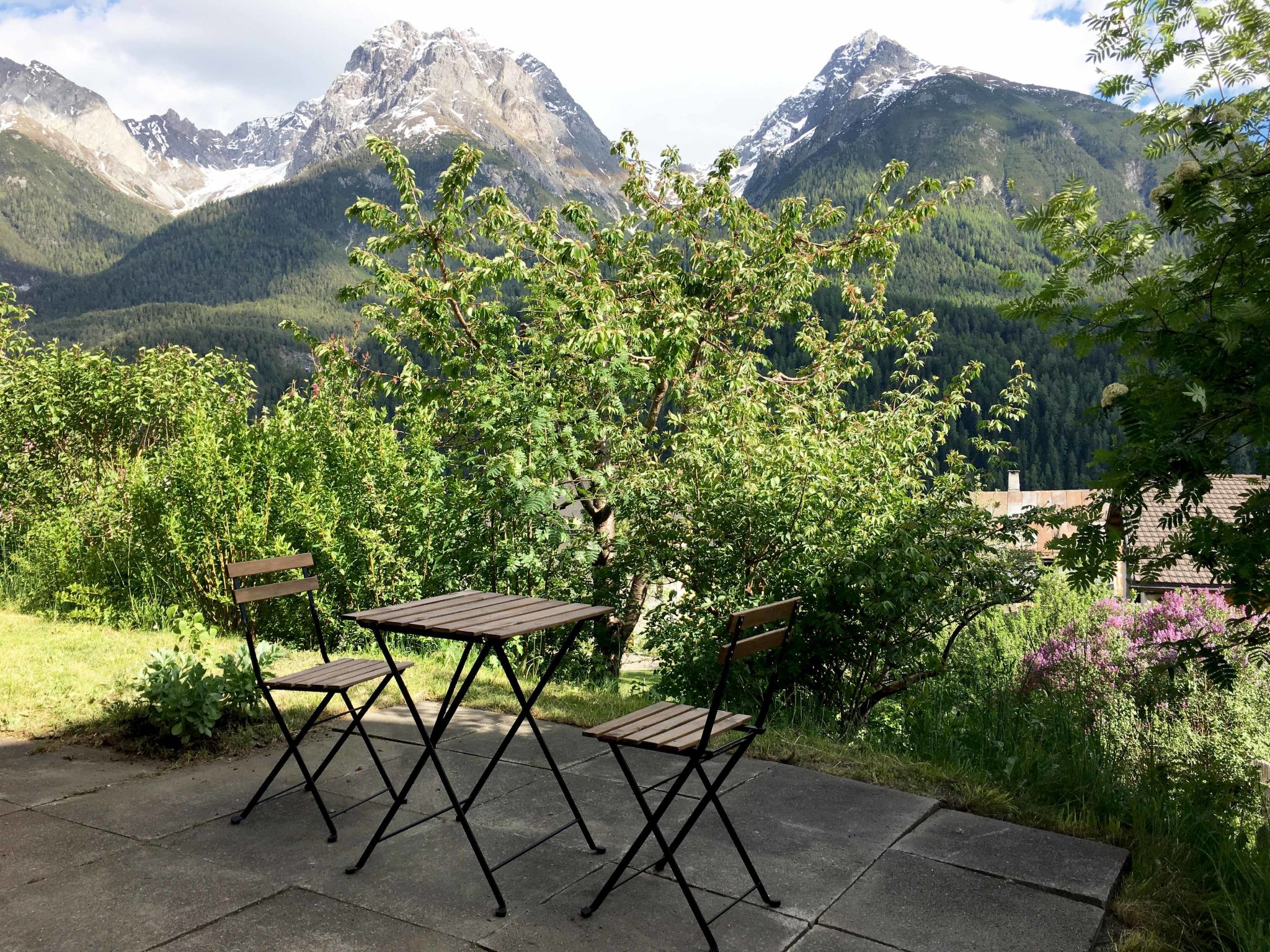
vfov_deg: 48.2
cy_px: 476
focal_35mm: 29
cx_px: 635
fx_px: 1064
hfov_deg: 61.7
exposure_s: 1/777
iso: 25
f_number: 2.2
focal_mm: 4.15
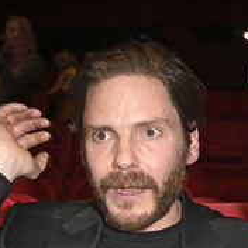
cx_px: 132
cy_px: 204
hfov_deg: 15.4
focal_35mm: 113
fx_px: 916
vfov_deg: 15.3
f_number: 5.6
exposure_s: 1/60
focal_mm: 52
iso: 1250
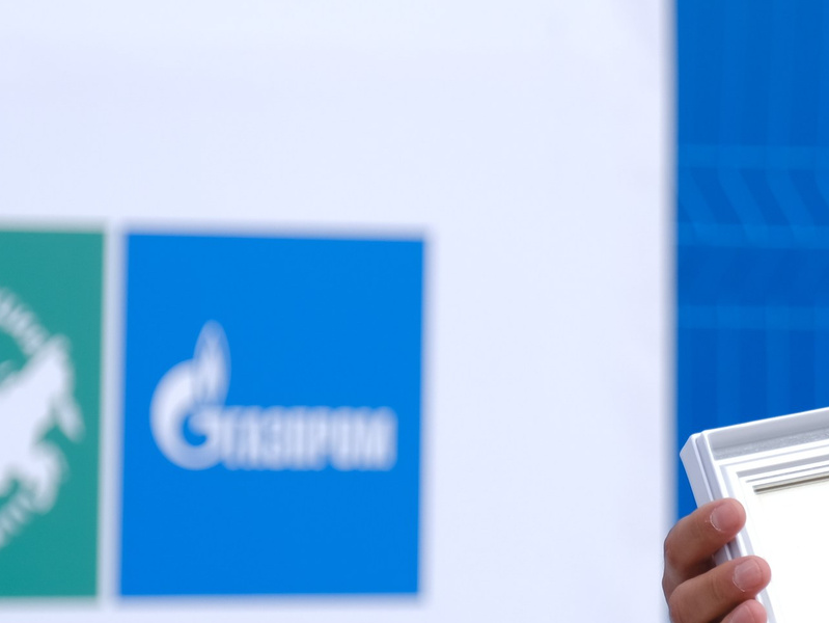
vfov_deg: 3.8
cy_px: 220
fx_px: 9296
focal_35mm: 388
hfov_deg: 5.1
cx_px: 979
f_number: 2.8
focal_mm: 83.8
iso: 80
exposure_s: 1/680
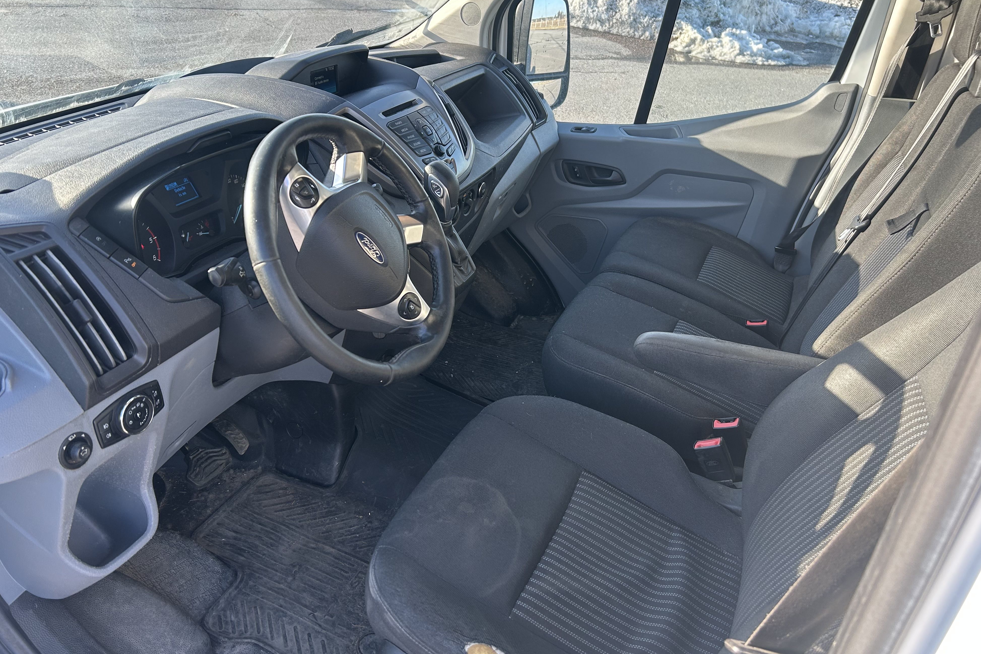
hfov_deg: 65.5
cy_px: 309
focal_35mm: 28
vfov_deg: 46.4
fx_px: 763
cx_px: 484
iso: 50
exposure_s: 1/316
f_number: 1.5
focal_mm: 5.7
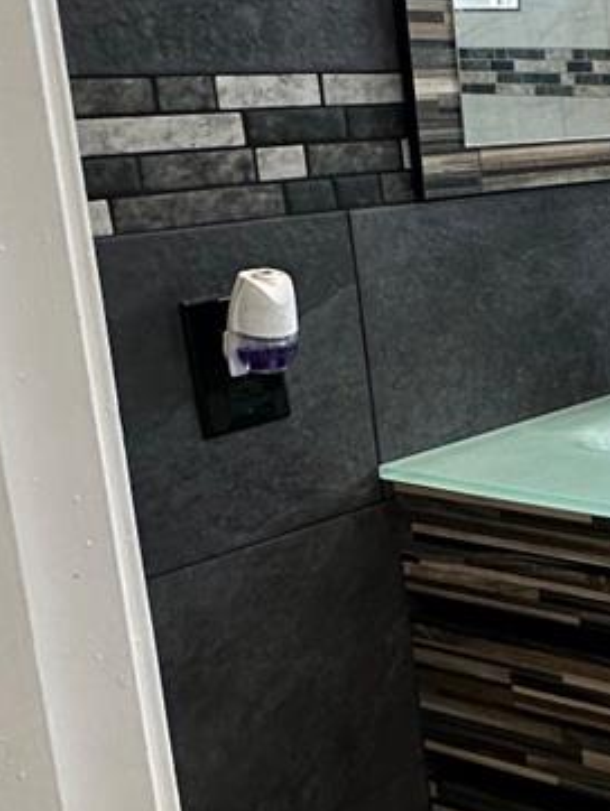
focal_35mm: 58
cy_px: 329
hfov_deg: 19.2
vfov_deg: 33.1
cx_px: 1098
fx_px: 1361
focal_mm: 2.22
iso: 160
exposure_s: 1/120
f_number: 2.2
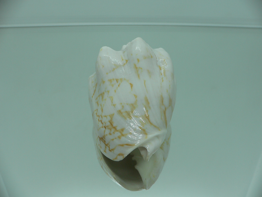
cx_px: 131
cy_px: 98
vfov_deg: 40.7
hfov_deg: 52.6
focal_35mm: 35
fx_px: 265
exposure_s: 1/80
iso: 80
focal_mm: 4.6
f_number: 2.8
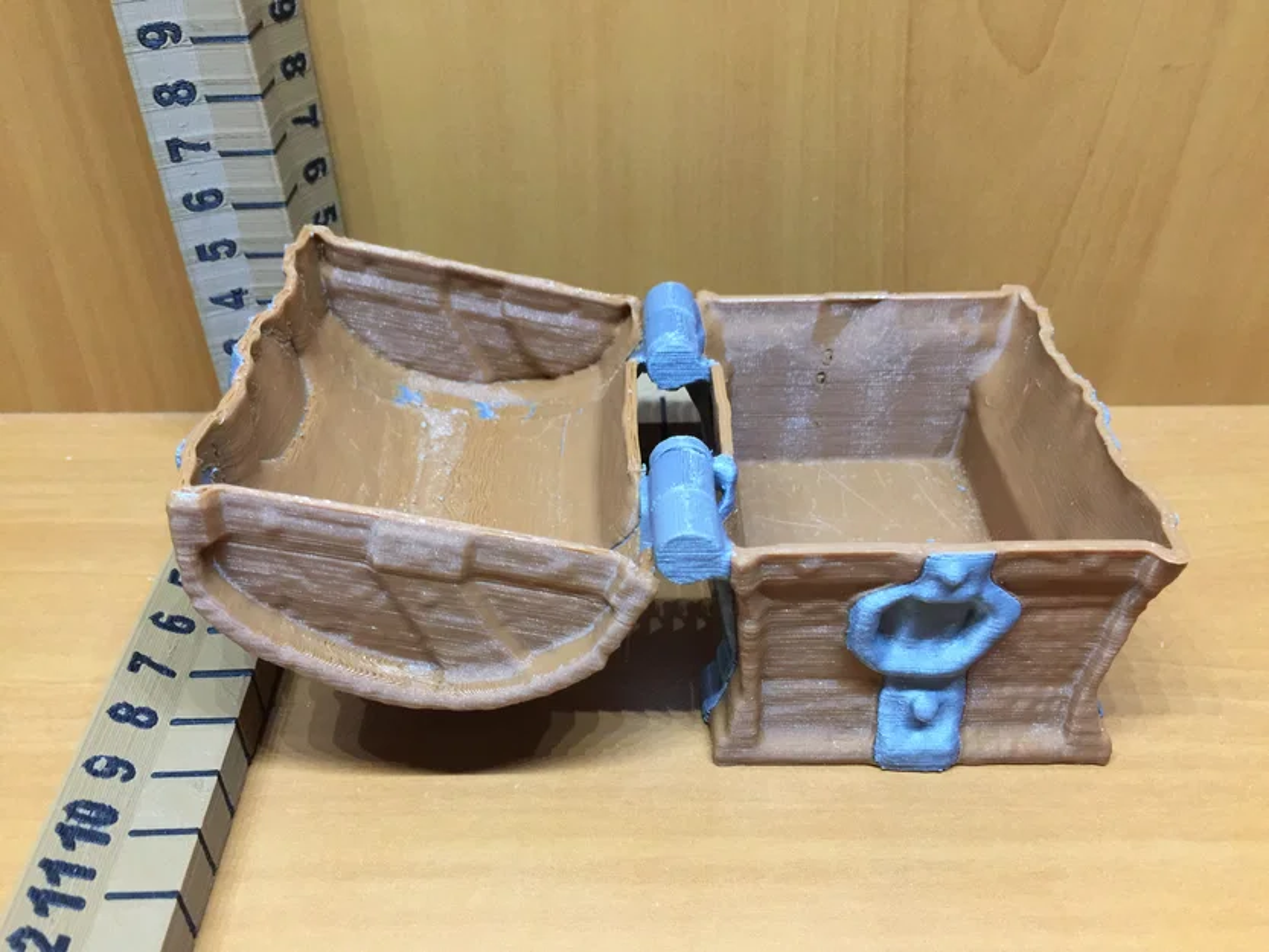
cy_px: 476
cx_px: 634
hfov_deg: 61.7
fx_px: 1063
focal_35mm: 29
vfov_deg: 48.2
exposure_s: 1/15
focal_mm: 4.15
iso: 125
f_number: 2.2
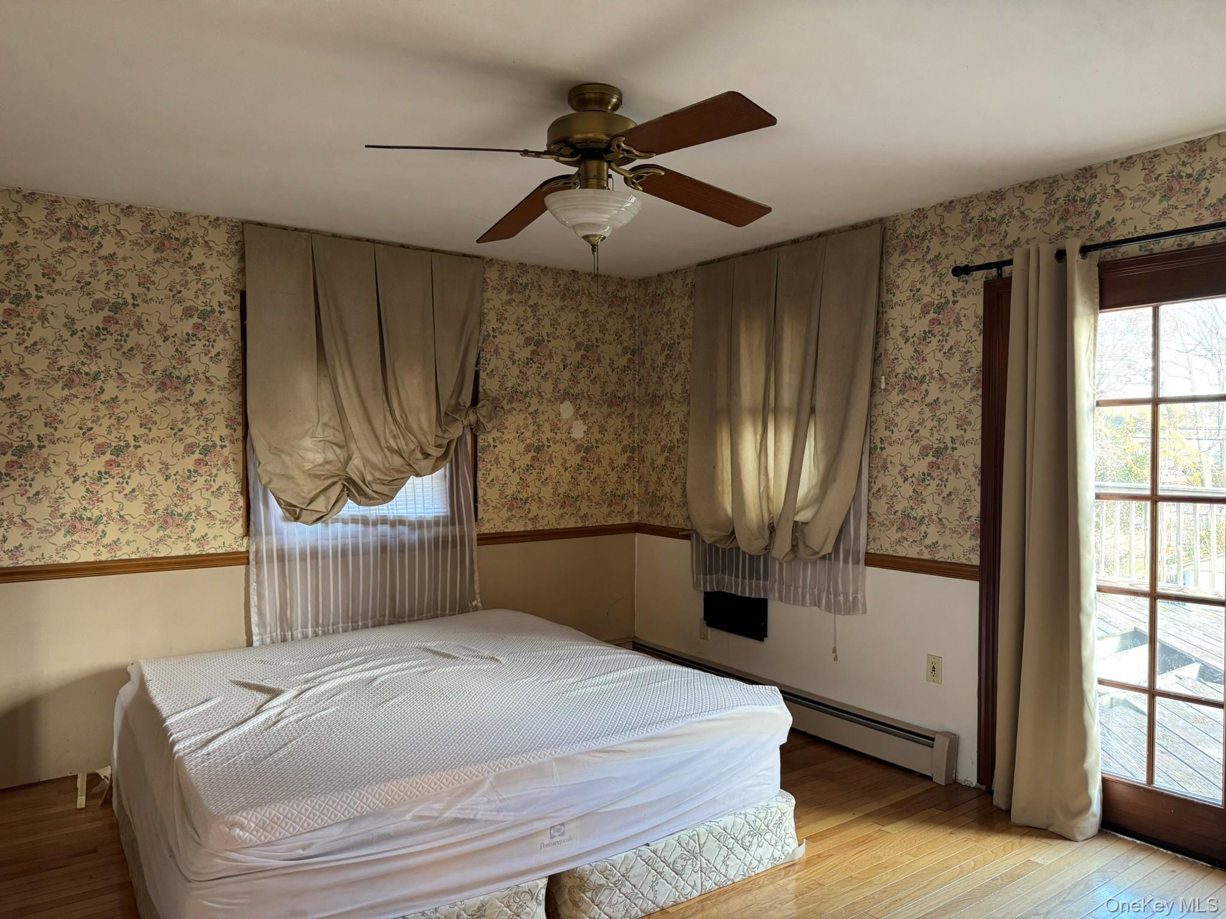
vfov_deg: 56.8
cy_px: 460
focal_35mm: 24
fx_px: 850
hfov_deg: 71.6
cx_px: 613
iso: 400
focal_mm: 6.76
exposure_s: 1/60
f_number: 1.78
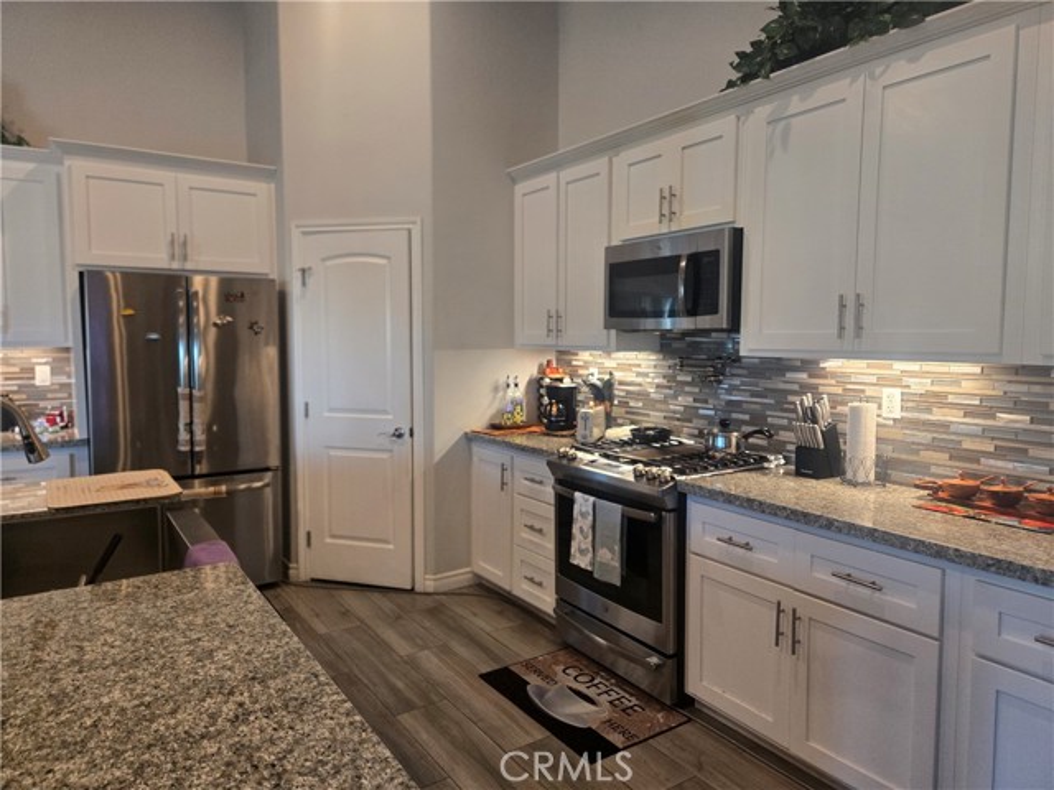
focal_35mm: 23
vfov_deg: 58.9
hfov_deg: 73.9
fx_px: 700
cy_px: 395
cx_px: 527
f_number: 1.8
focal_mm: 5.4
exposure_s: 1/120
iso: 250
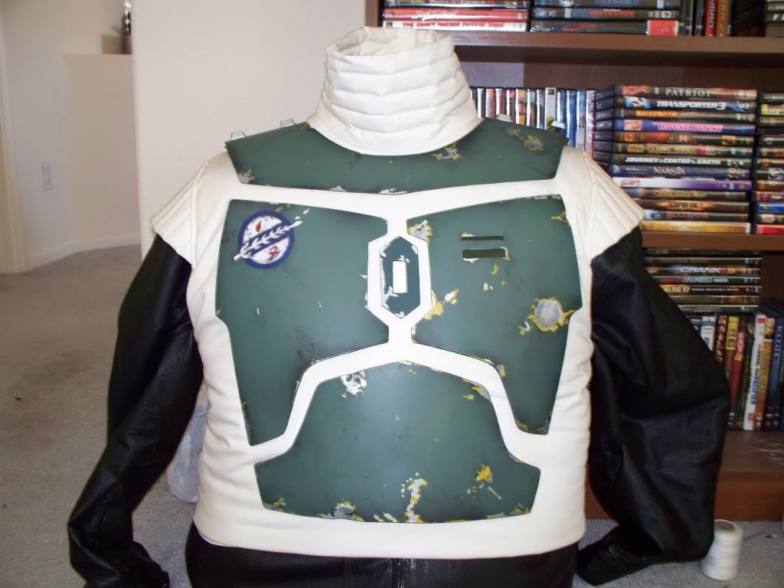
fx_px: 815
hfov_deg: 51.4
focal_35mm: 36
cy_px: 294
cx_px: 392
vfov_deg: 39.7
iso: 200
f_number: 2.8
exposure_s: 1/30
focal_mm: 7.54
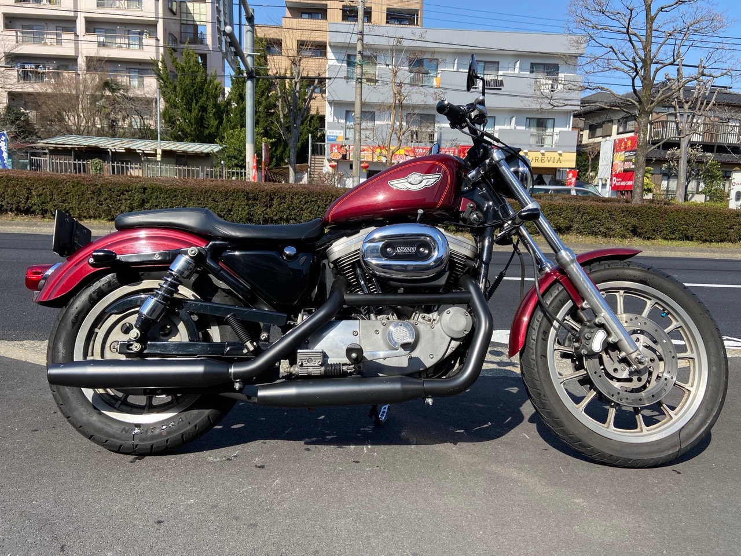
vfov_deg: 53.1
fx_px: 557
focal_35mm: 26
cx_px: 370
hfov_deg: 67.3
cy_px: 278
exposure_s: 1/1631
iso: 32
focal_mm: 4.25
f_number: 1.8
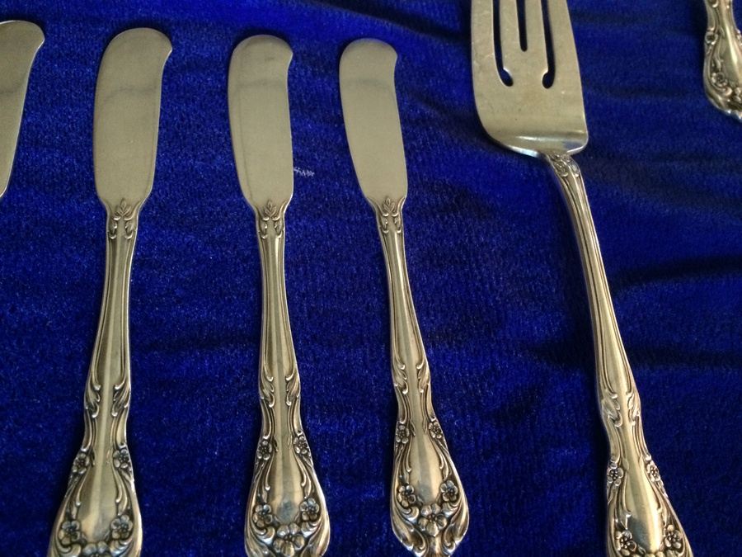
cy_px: 278
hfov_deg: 60.0
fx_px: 643
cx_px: 371
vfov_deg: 46.8
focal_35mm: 30
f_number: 2.2
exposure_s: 1/15
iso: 400
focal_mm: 4.12
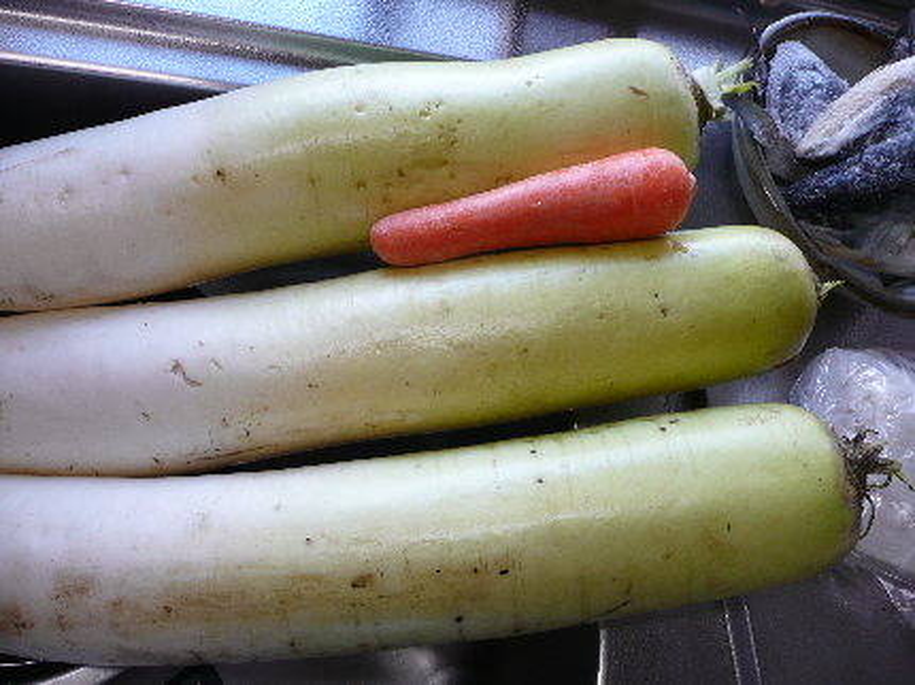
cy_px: 342
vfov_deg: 49.7
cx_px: 458
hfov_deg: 63.5
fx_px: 740
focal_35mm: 28
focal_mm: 4.6
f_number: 3.3
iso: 125
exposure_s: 1/30
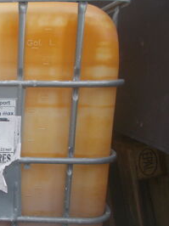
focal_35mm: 47
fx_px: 306
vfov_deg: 40.3
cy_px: 133
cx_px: -33
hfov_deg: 27.2
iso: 80
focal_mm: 4.6
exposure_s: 1/160
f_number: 3.2
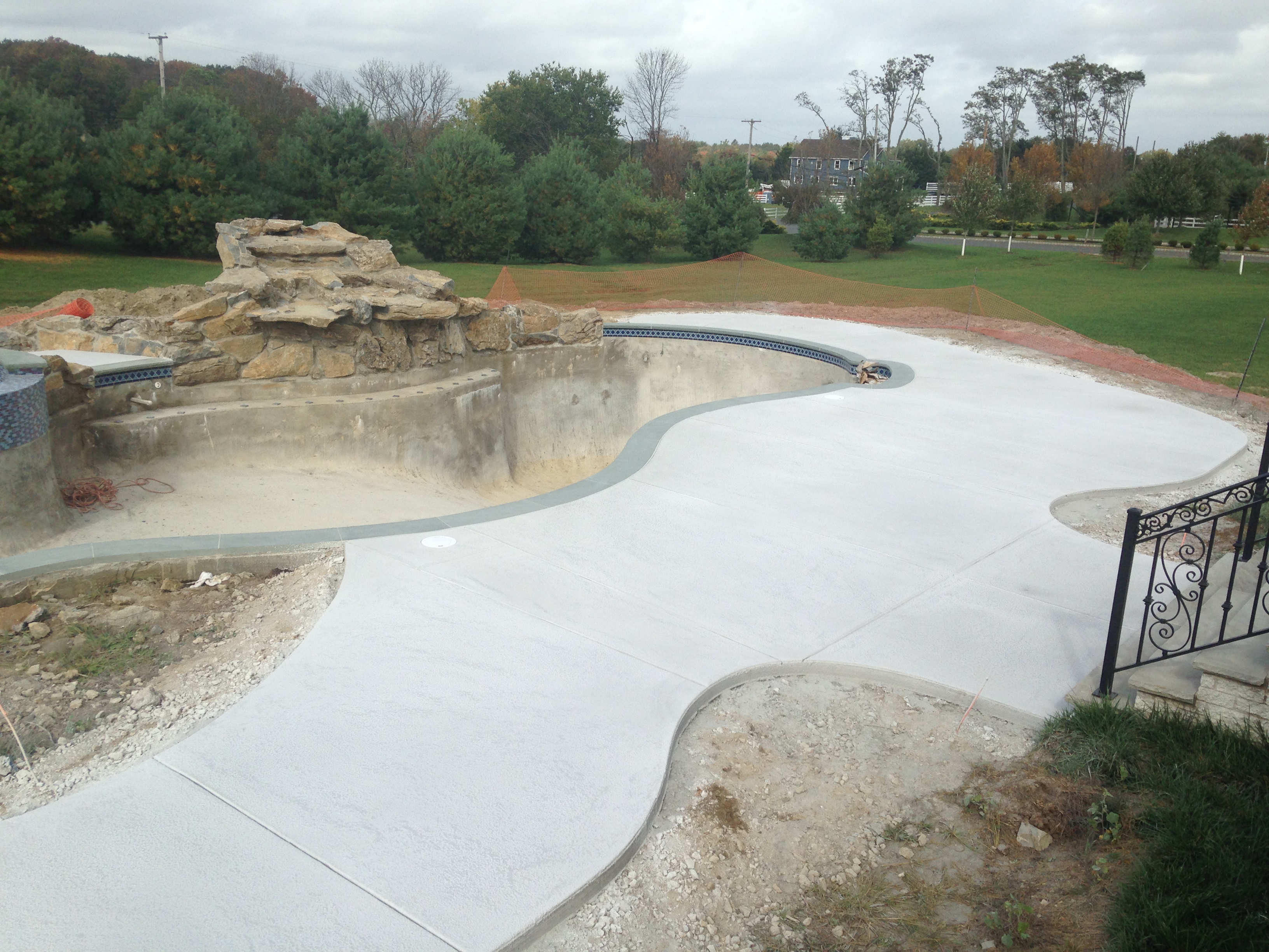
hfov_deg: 55.4
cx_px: 634
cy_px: 476
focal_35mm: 33
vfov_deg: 42.9
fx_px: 1210
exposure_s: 1/1506
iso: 50
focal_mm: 4.12
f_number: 2.4
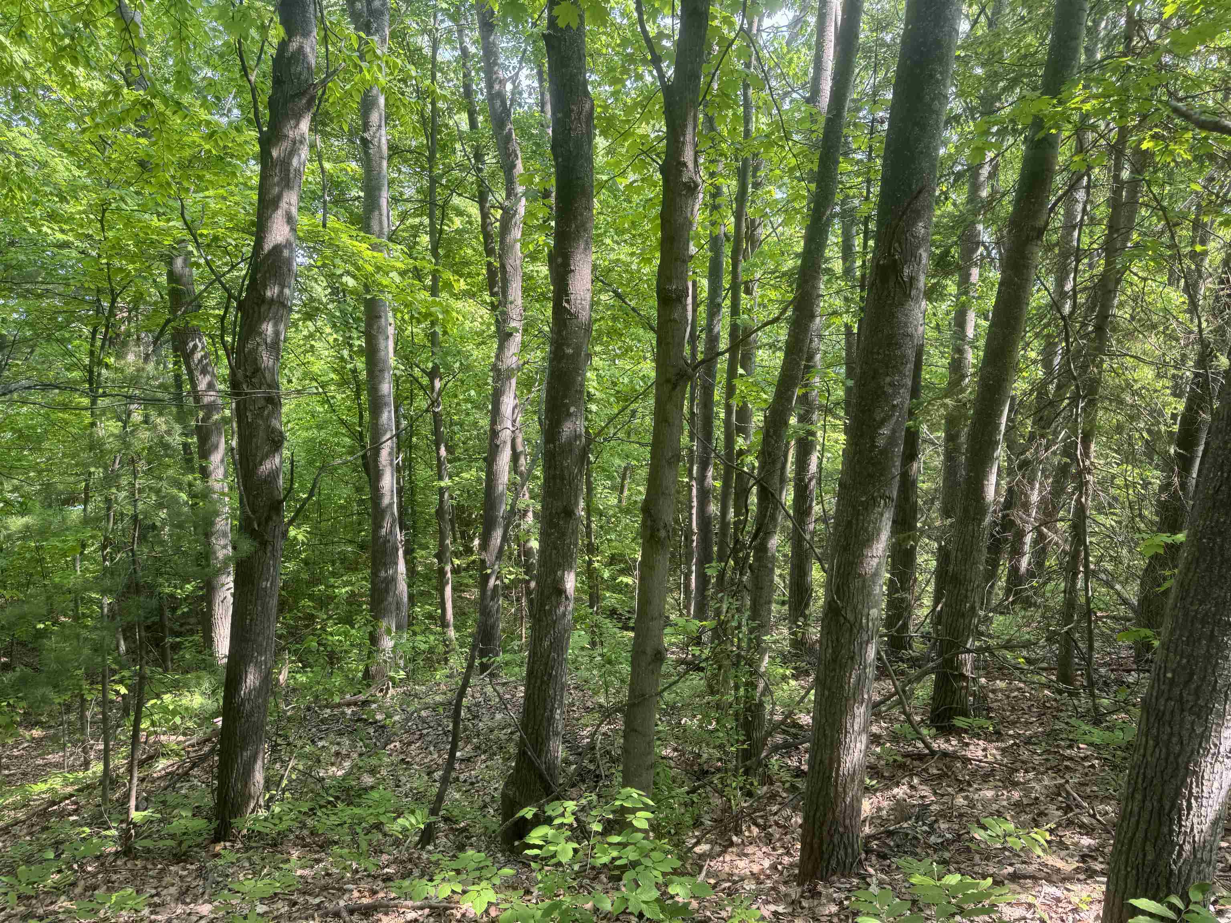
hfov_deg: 71.6
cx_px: 616
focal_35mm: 24
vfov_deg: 56.8
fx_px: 853
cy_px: 462
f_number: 1.78
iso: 64
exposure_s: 1/210
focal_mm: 6.76
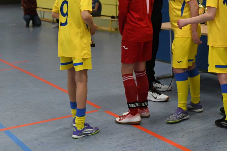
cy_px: 14
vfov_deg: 16.8
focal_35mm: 80
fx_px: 504
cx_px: 170
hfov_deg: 25.1
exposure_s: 1/800
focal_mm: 38
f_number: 2.8
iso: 5000
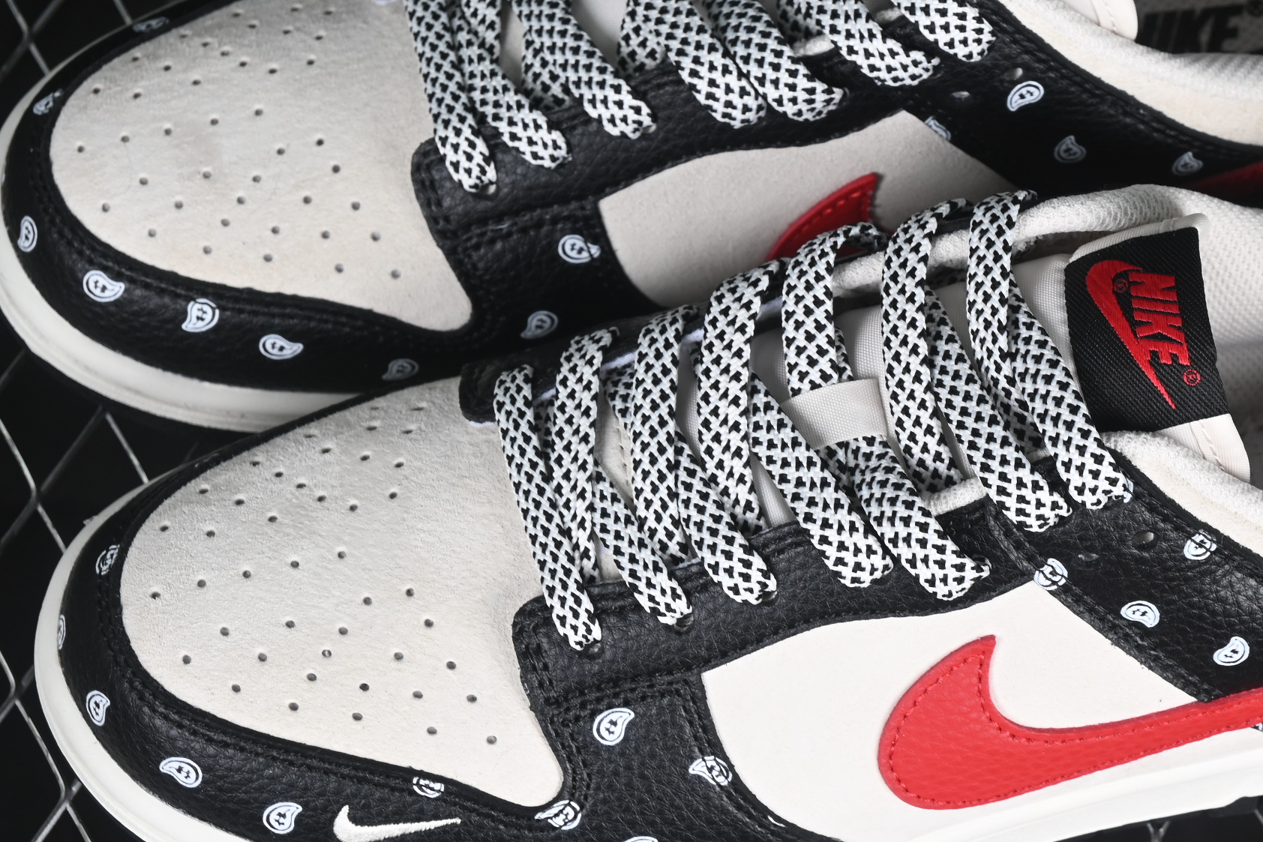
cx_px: 839
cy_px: 349
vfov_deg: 11.1
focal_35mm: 124
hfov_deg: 16.5
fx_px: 4350
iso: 160
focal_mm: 50
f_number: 7.1
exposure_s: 1/60
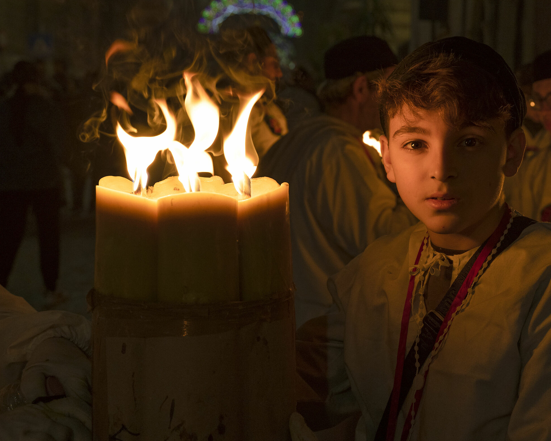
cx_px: 327
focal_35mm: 46
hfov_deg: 40.2
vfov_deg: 32.7
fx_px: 750
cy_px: 222
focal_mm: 40
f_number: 5
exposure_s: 1/160
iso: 1000
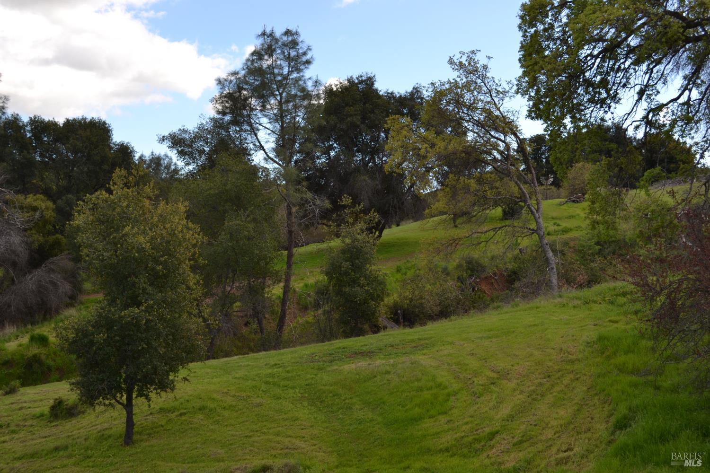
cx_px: 355
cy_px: 236
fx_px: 887
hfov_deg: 43.6
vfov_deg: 29.9
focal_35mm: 45
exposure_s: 1/200
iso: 100
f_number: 6.3
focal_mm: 30
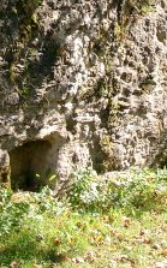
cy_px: -54
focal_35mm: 100
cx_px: 111
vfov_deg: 19.6
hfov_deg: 13.0
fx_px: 730
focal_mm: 7.39
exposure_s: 1/138
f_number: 4
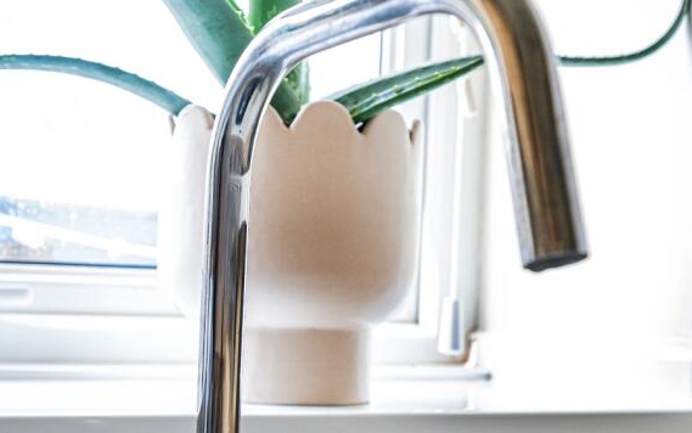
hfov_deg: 36.5
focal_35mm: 55
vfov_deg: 23.1
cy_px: 365
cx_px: 230
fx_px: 1038
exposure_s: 1/250
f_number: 4.5
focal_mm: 30
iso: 1250
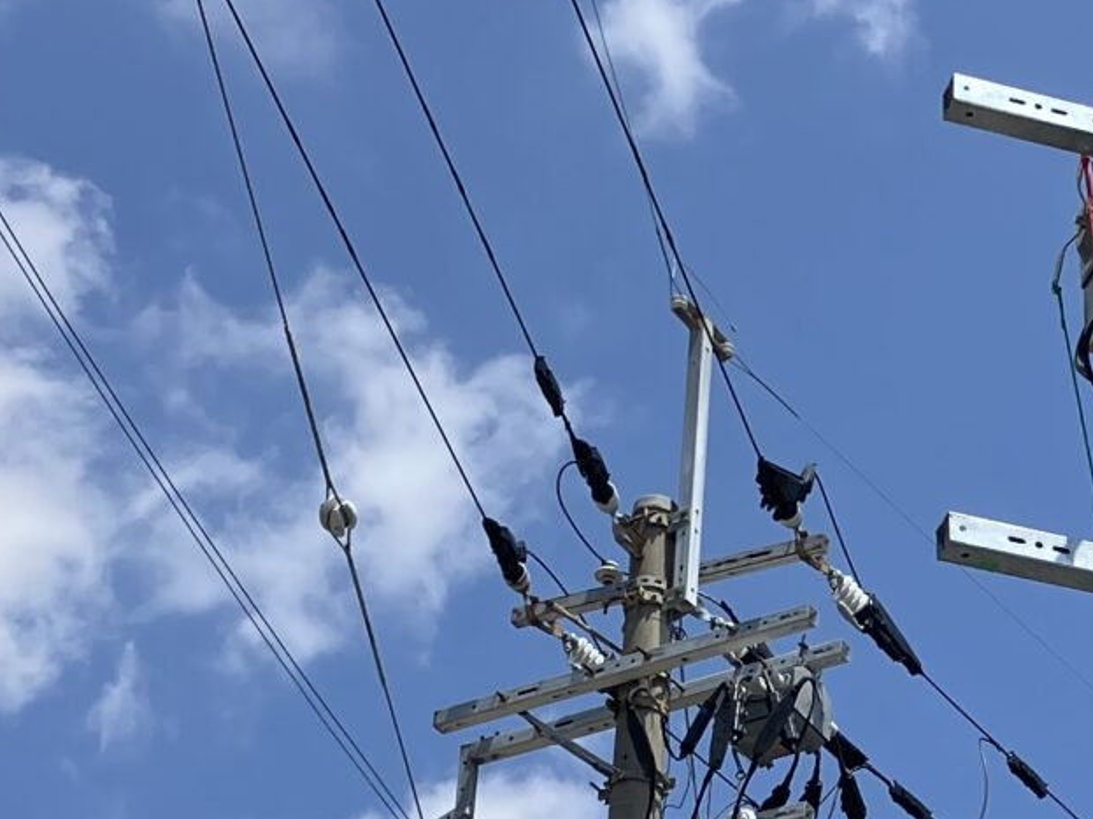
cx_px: 1019
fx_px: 3630
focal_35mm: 115
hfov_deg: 16.8
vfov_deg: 12.7
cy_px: 879
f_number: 1.8
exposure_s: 1/2558
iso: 32
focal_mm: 3.99
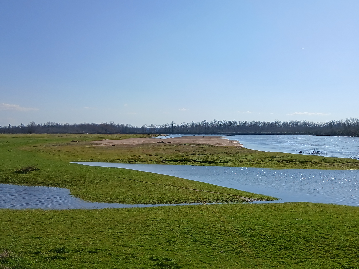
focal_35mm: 41
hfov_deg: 45.4
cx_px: 224
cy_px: 121
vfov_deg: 35.1
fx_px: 425
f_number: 1.8
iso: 20
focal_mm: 3.98
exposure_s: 1/1289
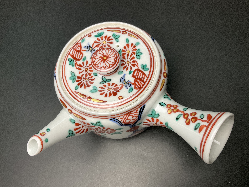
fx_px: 209
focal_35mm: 29
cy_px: 94
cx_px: 124
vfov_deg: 48.2
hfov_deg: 61.7
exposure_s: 1/60
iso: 50
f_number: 1.8
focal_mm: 3
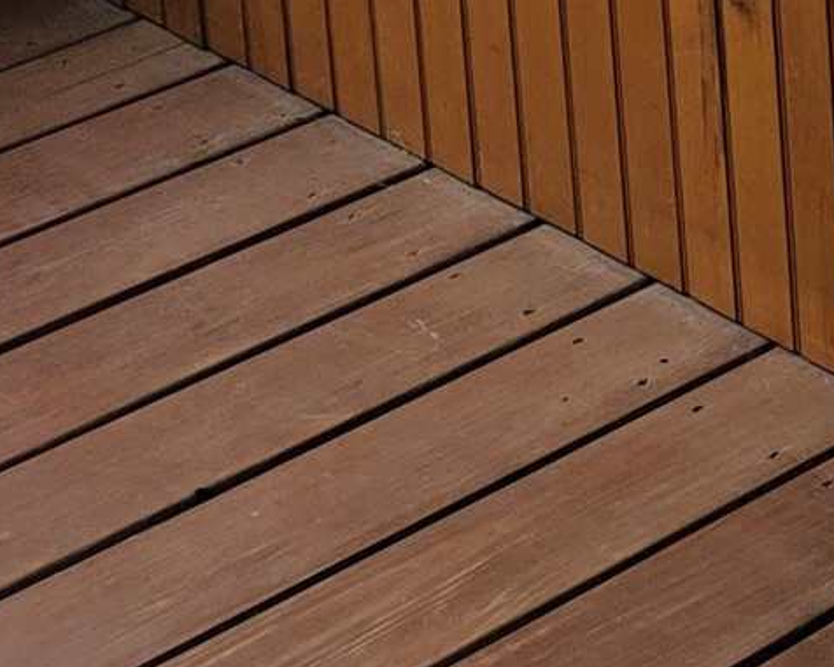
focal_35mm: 145
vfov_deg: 9.5
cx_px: 1582
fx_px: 3580
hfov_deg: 12.0
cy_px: -896
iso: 12
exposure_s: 1/104
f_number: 1.7
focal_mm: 6.3
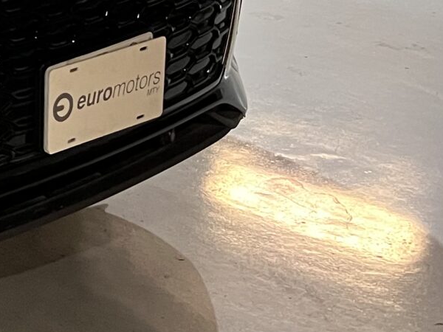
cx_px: -481
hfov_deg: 14.3
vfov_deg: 12.8
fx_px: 1421
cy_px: -142
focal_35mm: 111
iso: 400
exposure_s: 1/60
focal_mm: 5.7
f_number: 1.5
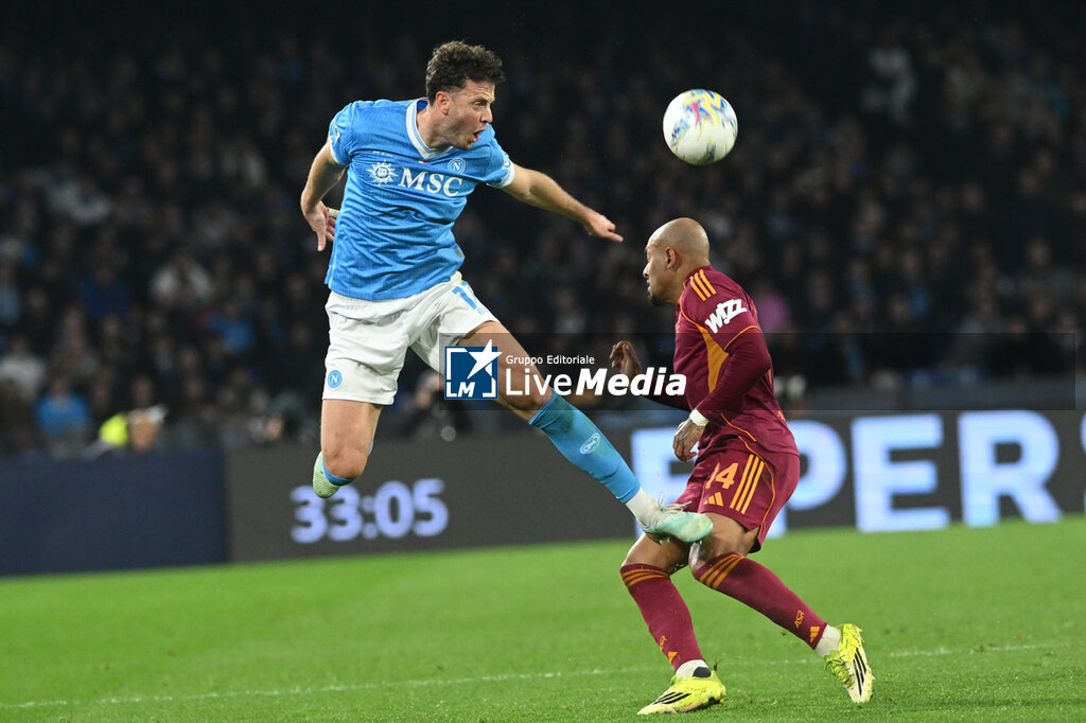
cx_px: 543
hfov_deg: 4.6
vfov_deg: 3.1
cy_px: 362
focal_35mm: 450
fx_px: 13570
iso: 3200
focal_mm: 300
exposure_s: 1/1000
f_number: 4.5
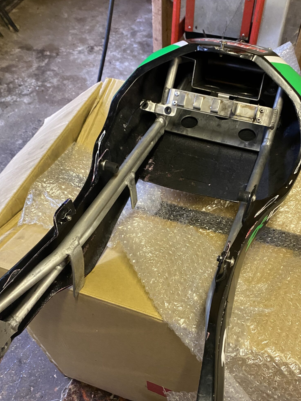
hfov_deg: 41.7
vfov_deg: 53.7
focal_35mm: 34
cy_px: 234
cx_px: 170
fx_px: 394
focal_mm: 4.25
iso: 400
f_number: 1.8
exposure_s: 1/33
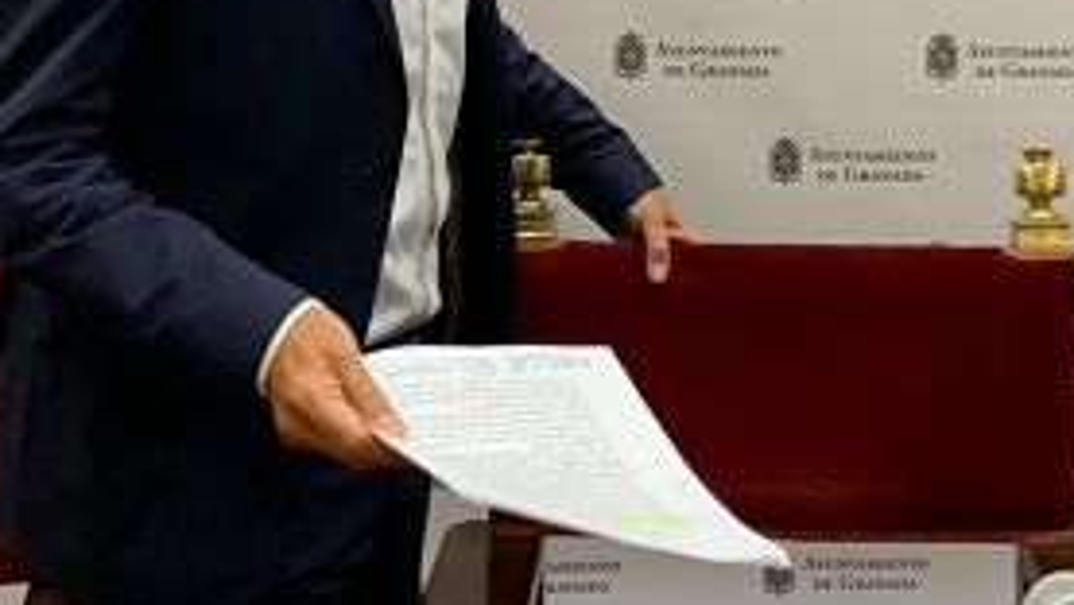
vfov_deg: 17.6
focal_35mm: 68
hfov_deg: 30.9
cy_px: 103
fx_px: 1937
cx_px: 669
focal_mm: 4.25
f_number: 1.8
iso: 200
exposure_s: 1/50
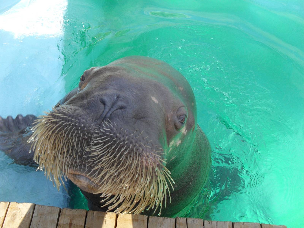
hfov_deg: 52.6
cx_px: 152
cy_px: 114
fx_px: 307
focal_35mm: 35
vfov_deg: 40.7
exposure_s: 1/250
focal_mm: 6.3
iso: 100
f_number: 3.2
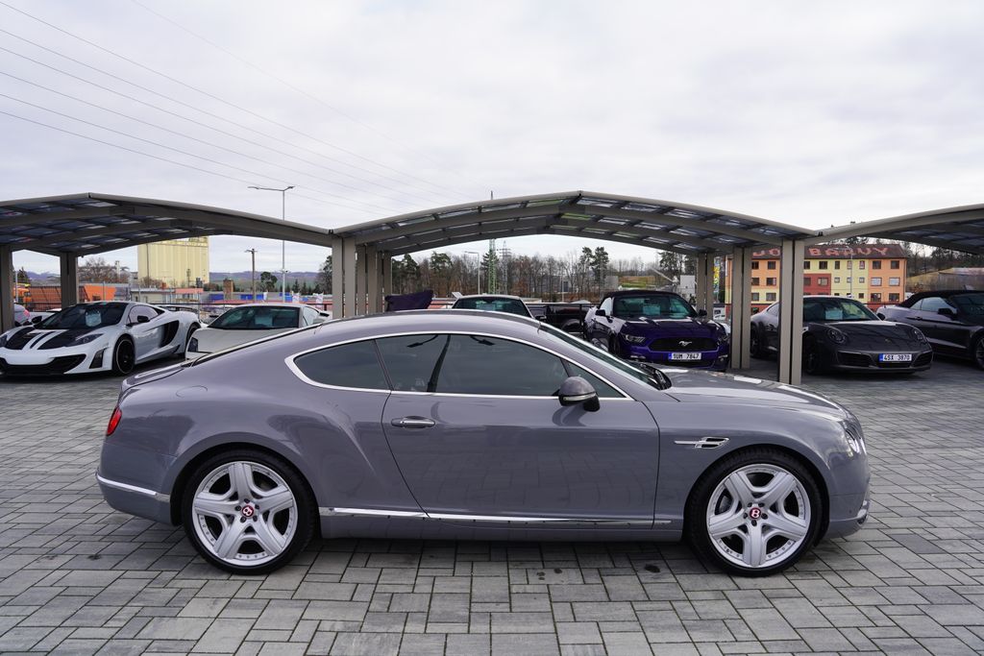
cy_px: 328
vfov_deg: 53.1
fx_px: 656
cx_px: 492
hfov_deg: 73.7
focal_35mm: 24
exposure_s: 1/100
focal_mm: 24
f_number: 7.1
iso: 100
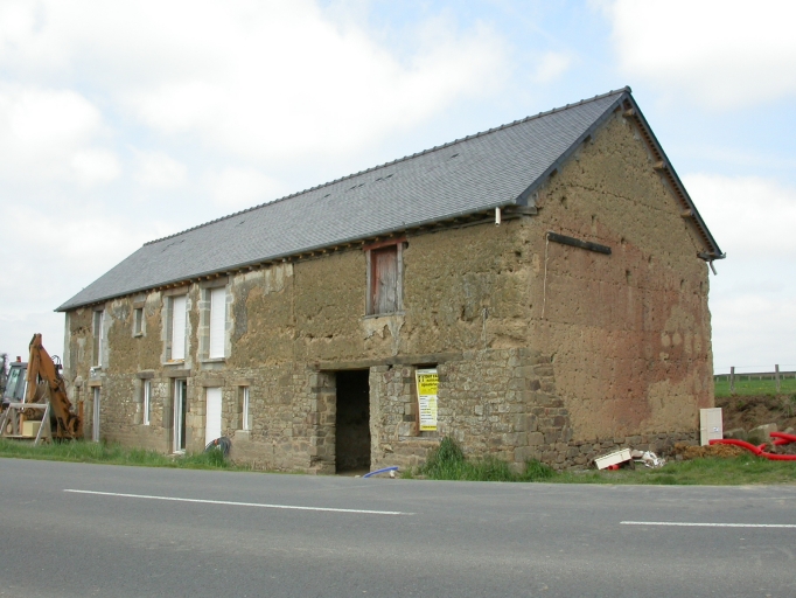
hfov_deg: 49.0
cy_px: 299
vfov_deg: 37.7
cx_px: 398
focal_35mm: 38
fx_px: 874
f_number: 6.7
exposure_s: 1/236
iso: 100
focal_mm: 7.85
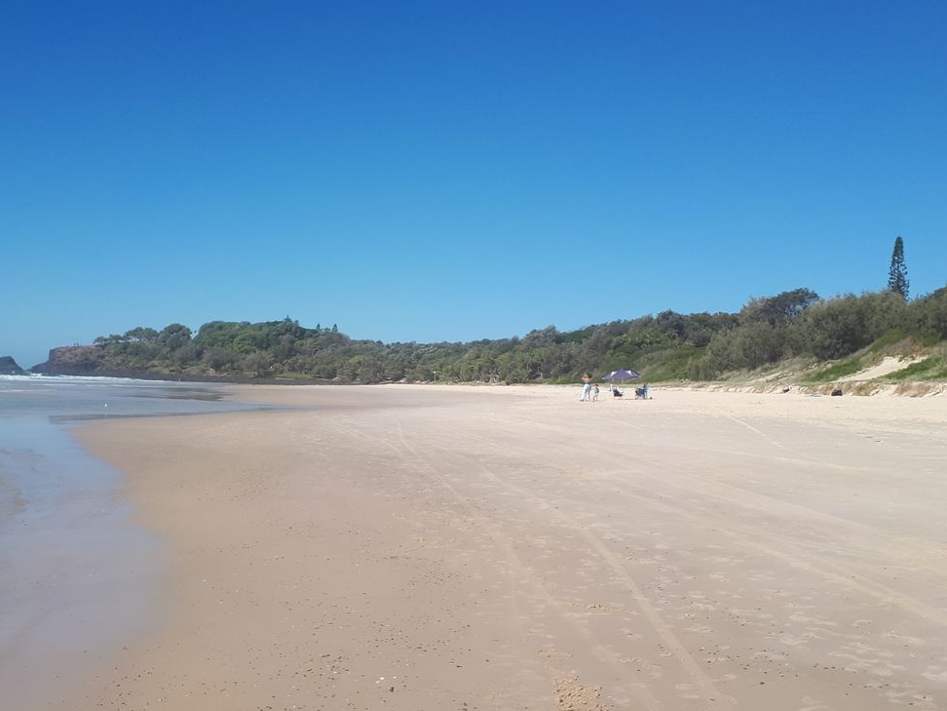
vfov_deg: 35.8
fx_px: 1094
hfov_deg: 46.4
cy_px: 428
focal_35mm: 40
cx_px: 356
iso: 40
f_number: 1.9
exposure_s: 1/1789
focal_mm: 3.6
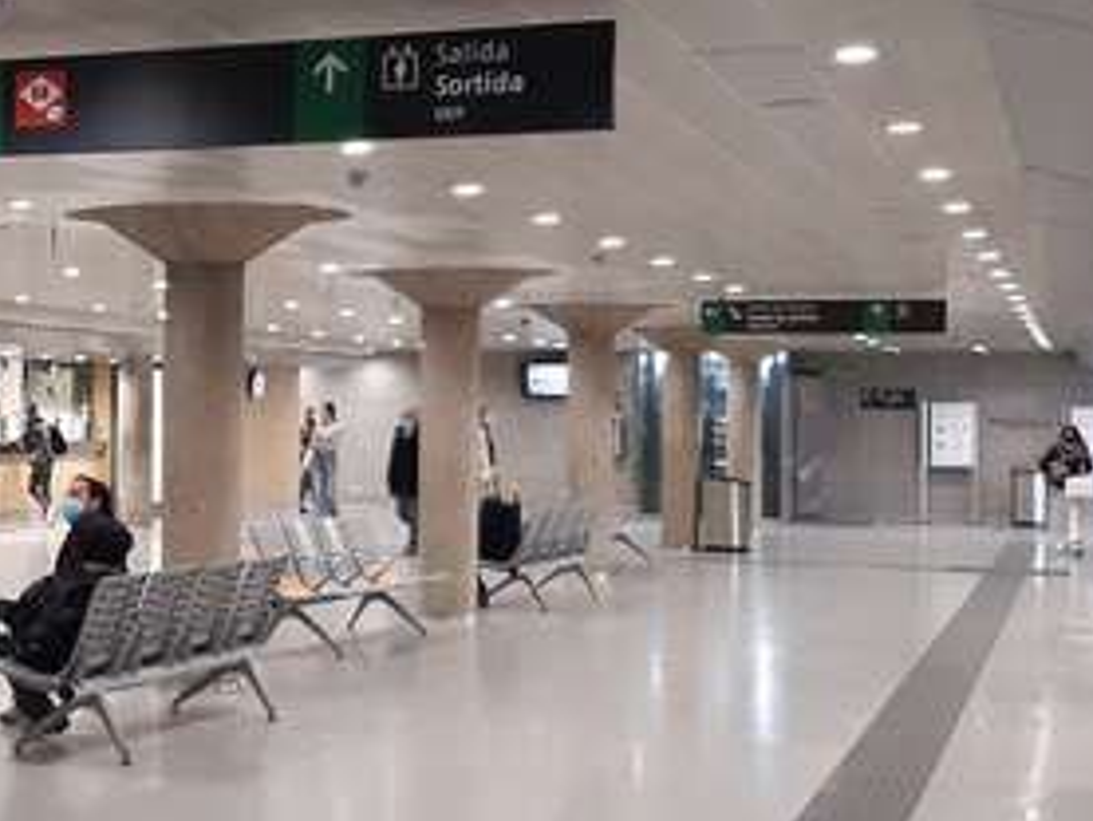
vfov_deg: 20.5
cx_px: -110
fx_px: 2274
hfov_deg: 25.1
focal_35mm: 72
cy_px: 418
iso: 250
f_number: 1.7
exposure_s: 1/33
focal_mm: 3.92
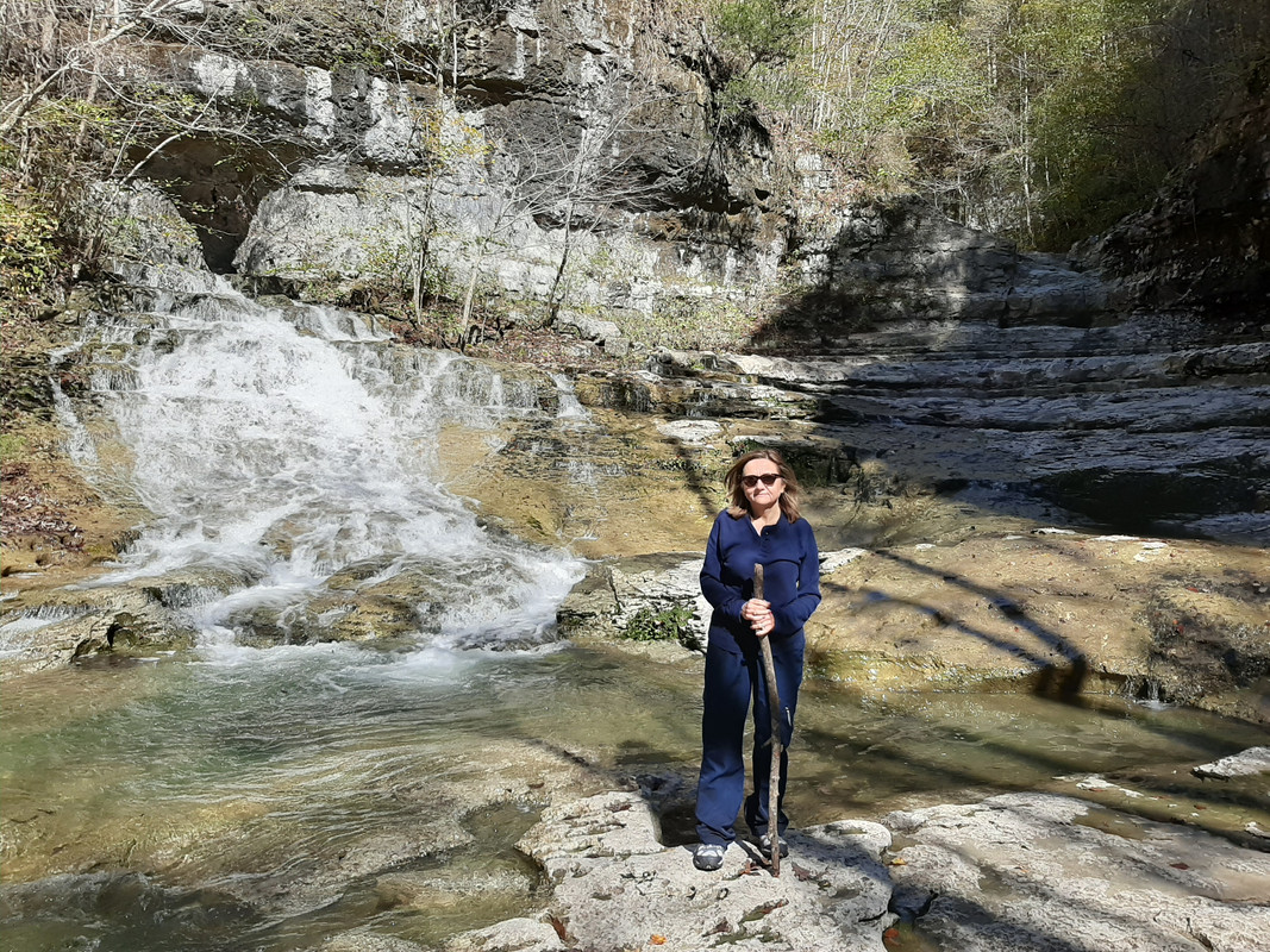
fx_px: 954
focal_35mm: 26
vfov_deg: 53.1
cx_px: 635
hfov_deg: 67.3
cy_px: 476
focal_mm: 3.93
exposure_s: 1/1290
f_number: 1.7
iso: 40
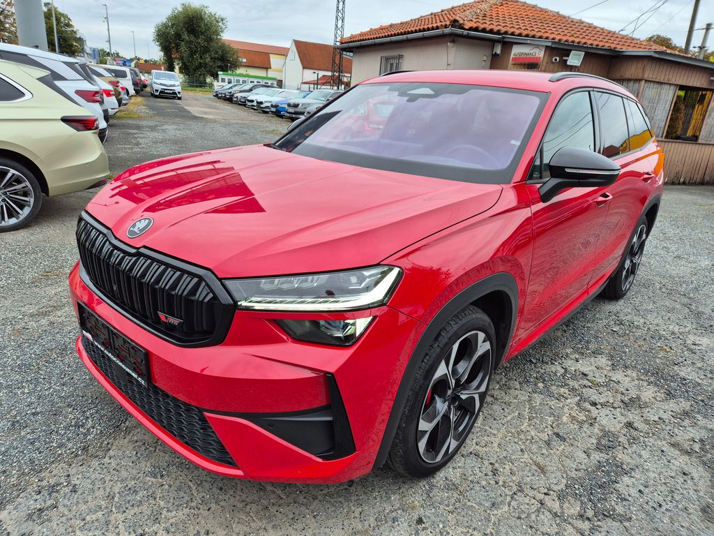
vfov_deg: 58.9
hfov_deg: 73.9
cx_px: 357
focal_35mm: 23
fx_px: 474
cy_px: 268
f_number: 1.8
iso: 25
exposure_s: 1/208
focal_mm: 5.4
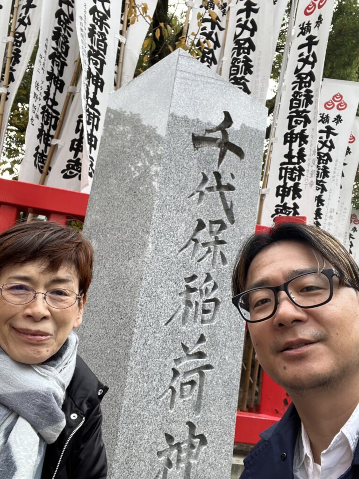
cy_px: 240
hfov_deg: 46.8
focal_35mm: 30
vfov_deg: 60.0
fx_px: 415
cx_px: 180
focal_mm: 2.71
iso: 32
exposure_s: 1/121
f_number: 2.2
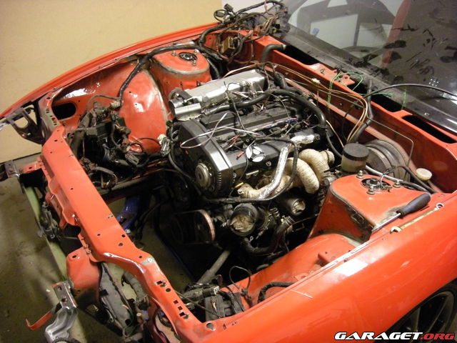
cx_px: 228
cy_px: 172
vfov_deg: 40.7
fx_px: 462
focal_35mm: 35
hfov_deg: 52.6
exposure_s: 1/14.8
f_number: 2.8
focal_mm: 5.7
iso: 400
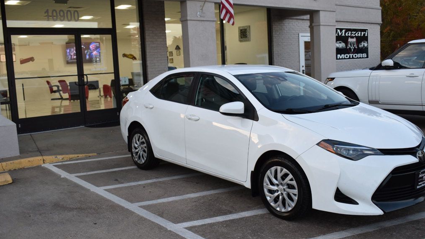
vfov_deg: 31.2
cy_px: 121
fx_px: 428
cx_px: 211
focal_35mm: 38
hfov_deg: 52.8
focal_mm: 24
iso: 400
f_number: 5.6
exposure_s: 1/100
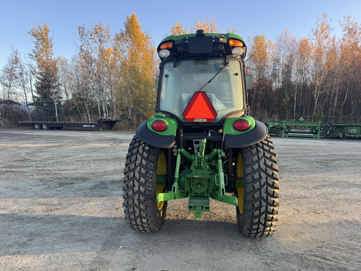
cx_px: 180
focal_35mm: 24
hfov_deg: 71.6
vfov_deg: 56.8
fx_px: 250
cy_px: 136
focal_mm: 6.76
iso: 80
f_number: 1.78
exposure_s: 1/392
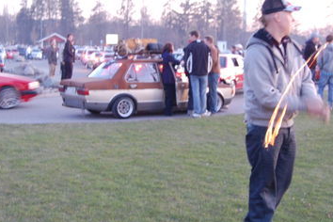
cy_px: 87
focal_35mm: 65
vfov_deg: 20.9
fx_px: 601
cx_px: 145
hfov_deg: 30.9
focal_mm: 24
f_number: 4
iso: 800
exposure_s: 1/13
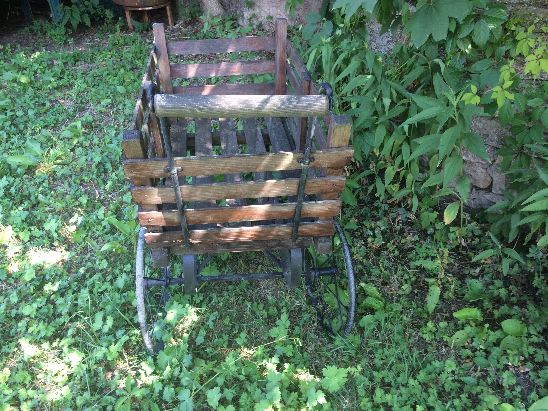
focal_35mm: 29
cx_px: 274
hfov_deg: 61.7
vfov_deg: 48.2
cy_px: 206
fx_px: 459
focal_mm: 4.15
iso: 40
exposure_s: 1/50
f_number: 2.2
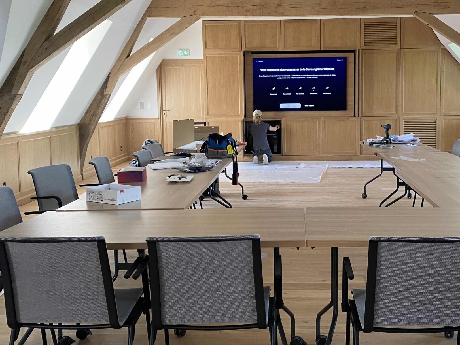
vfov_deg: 35.1
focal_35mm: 41
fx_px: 545
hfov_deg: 45.5
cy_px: 148
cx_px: 280
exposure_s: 1/89
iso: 125
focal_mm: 4.25
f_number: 1.8
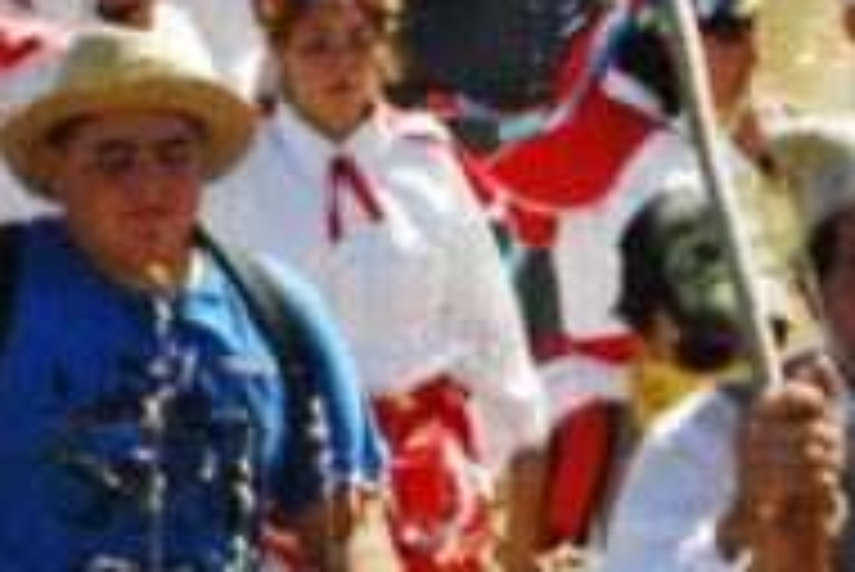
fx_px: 16756
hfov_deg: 2.9
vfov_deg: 2.0
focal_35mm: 705
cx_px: -508
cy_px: -466
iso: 400
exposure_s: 1/250
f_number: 10
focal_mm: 116
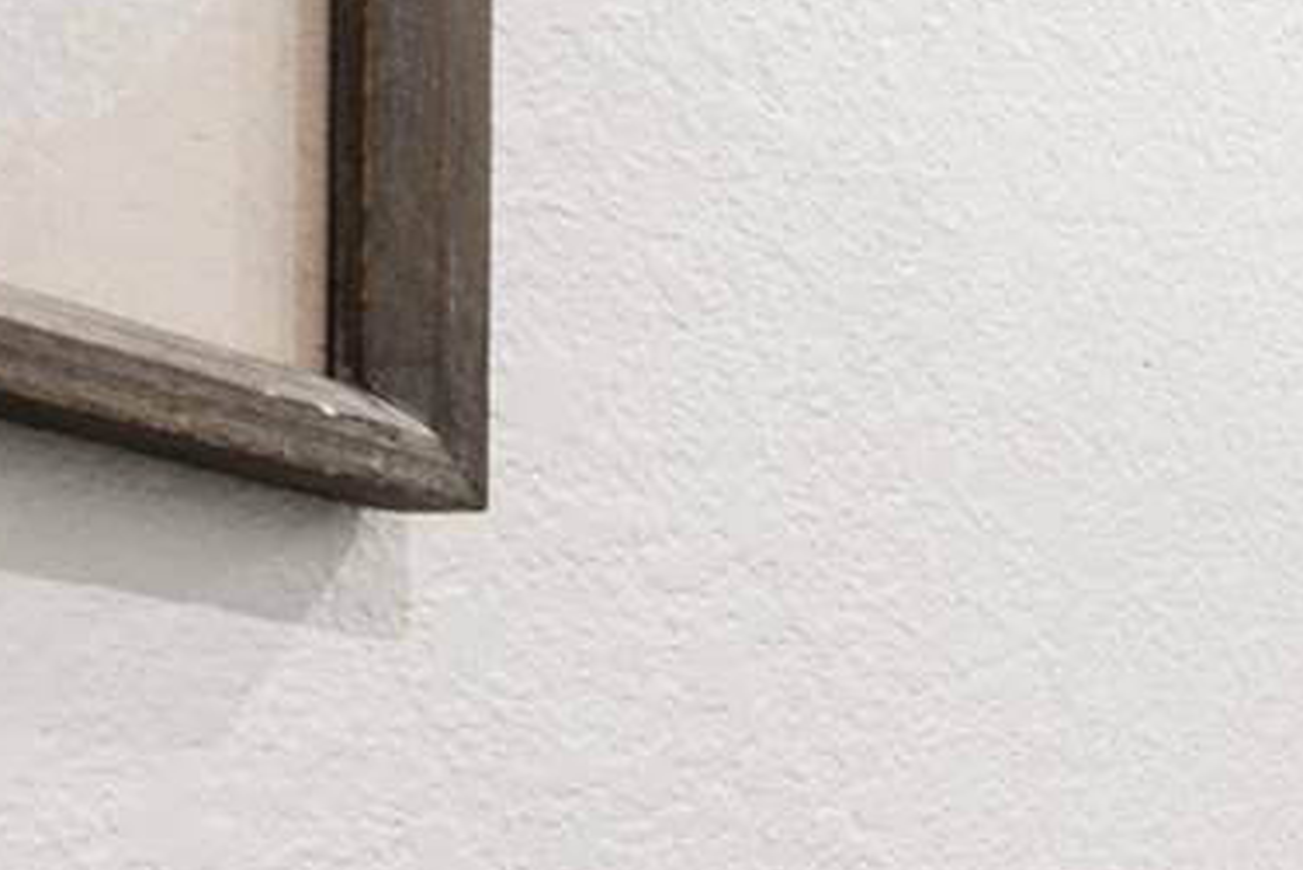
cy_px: 1050
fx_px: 2539
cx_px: 2557
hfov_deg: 18.9
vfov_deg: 18.4
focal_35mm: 70
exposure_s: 6
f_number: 20
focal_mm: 16.5
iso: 160
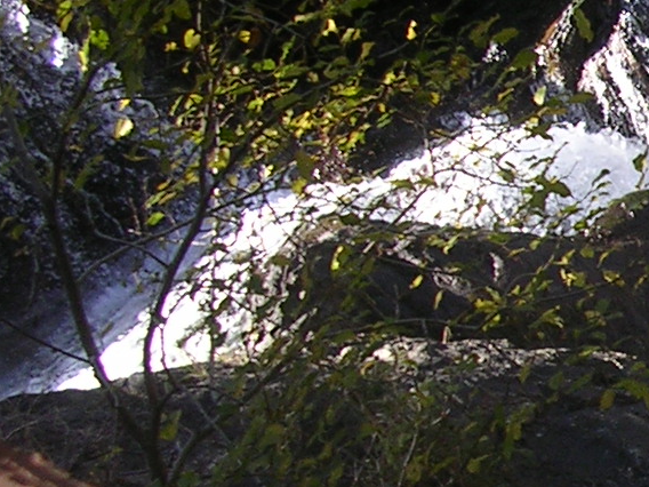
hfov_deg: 13.3
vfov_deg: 10.8
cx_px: 1074
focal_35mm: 137
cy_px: 412
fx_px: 2569
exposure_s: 1/328
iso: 50
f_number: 2.8
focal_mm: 5.8
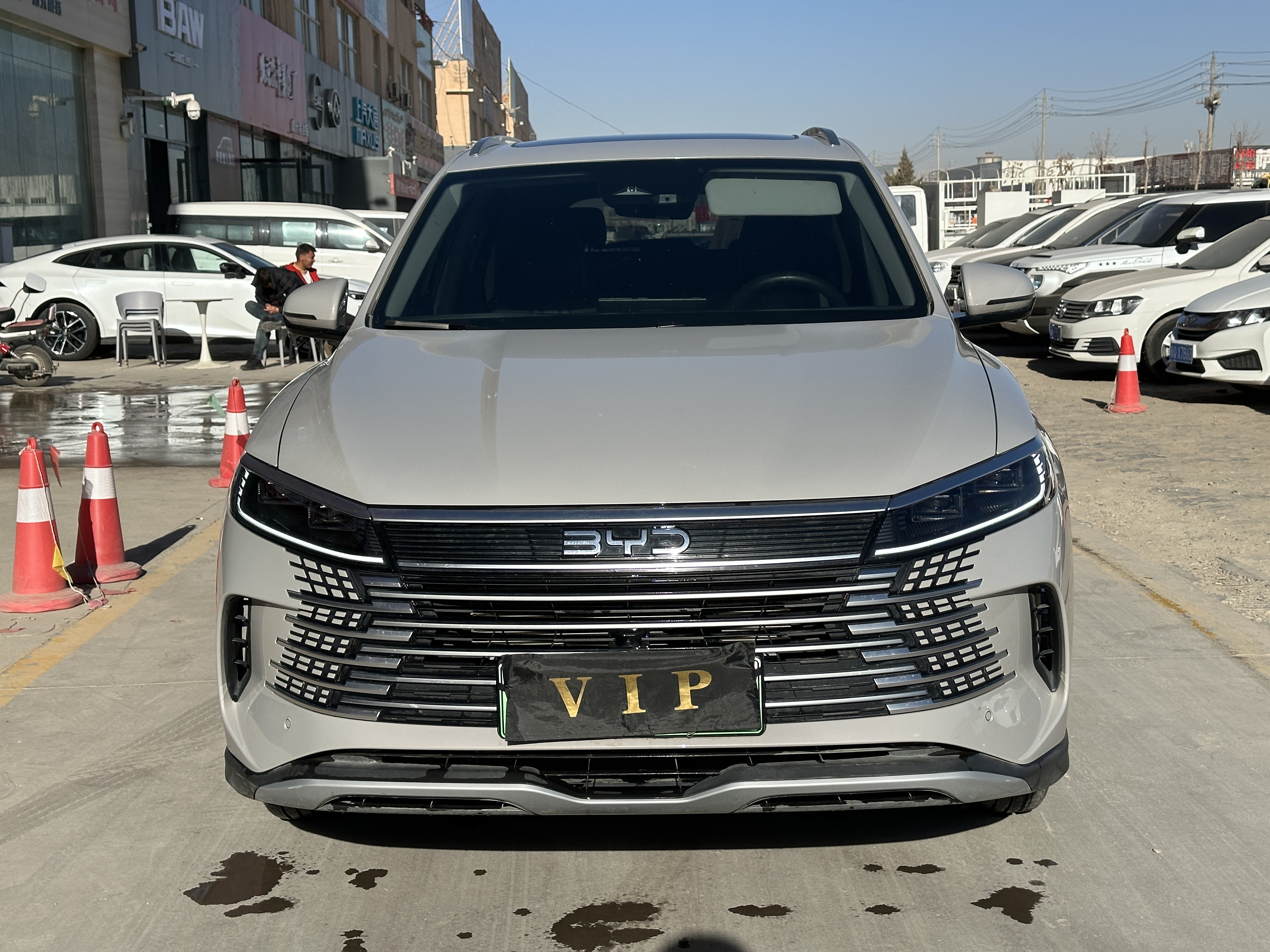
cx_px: 635
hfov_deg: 39.7
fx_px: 1761
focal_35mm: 48
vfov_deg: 30.3
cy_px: 476
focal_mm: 6.86
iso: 64
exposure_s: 1/5556
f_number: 1.78
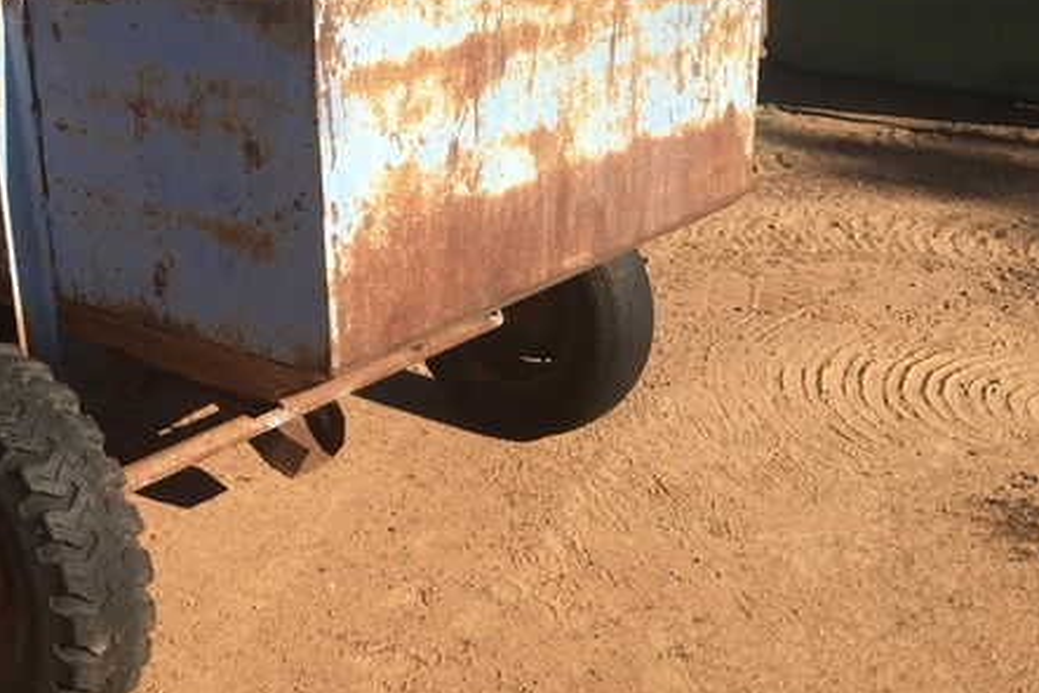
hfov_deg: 42.6
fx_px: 1299
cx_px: 299
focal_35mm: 45
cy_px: 285
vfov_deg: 29.8
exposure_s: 1/1508
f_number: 2.2
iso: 25
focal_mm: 4.15
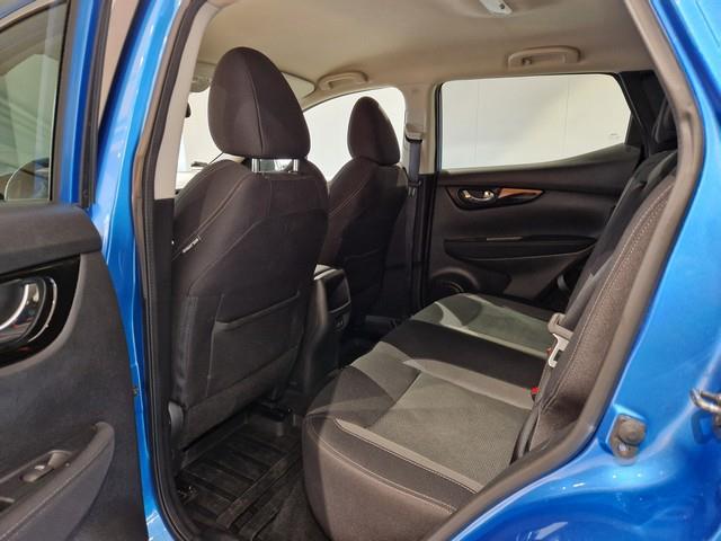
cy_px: 270
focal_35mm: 23
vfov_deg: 58.9
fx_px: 479
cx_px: 360
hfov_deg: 73.9
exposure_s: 1/33
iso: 500
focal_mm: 5.4
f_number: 1.8
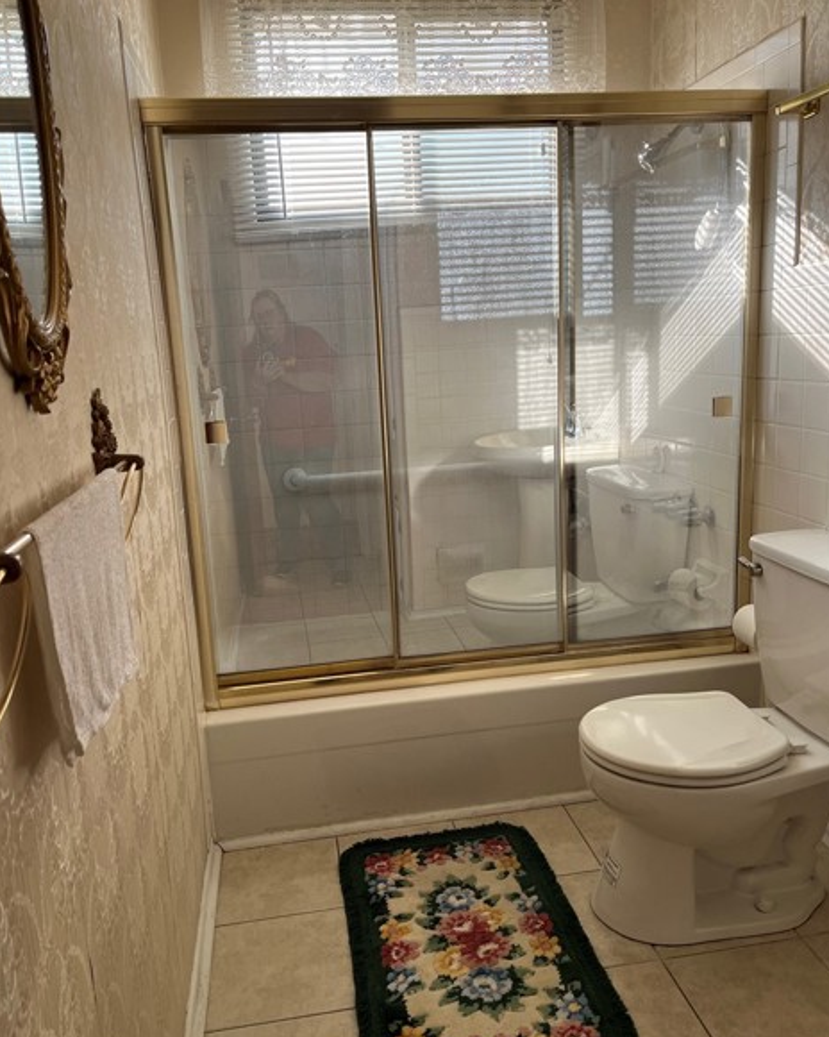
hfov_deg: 51.5
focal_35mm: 28
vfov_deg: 62.2
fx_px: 859
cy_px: 513
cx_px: 411
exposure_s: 1/121
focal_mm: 5.1
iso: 80
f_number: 1.6
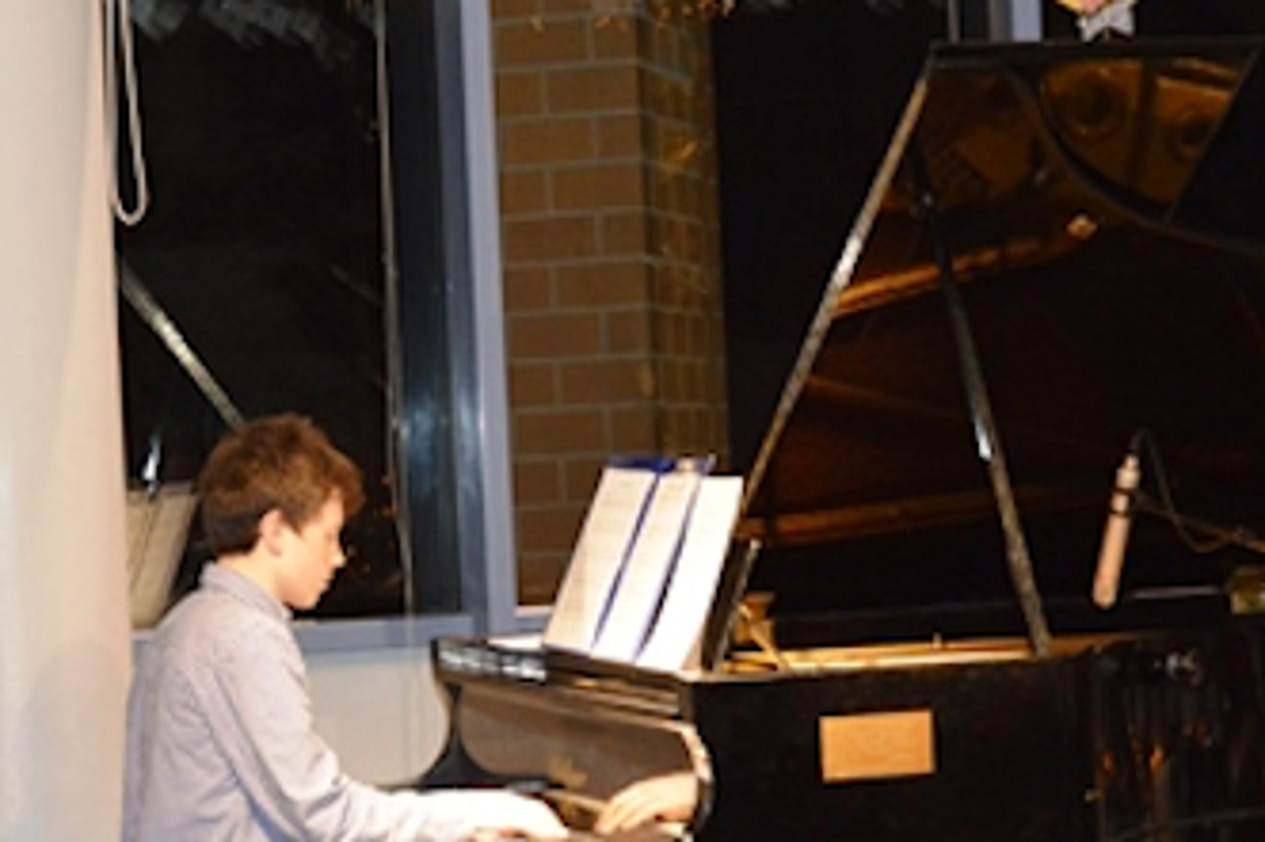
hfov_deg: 18.5
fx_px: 3857
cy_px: 556
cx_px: 370
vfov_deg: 12.4
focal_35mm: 110
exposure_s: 1/60
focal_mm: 45
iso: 1600
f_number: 5.3
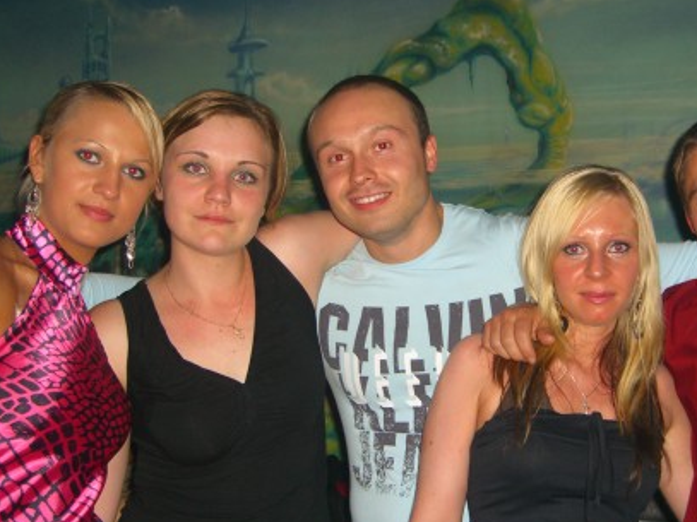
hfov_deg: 34.2
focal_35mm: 56
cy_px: 274
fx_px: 1127
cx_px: 444
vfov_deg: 26.1
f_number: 2.8
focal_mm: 7.9
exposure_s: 1/60
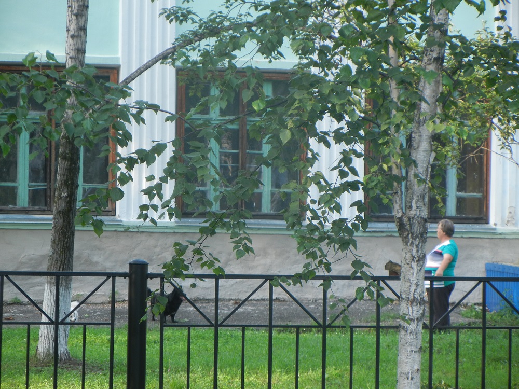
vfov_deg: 7.4
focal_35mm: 200
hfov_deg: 9.9
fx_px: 2999
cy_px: 194
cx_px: 260
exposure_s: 1/60
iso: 160
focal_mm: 36
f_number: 4.7
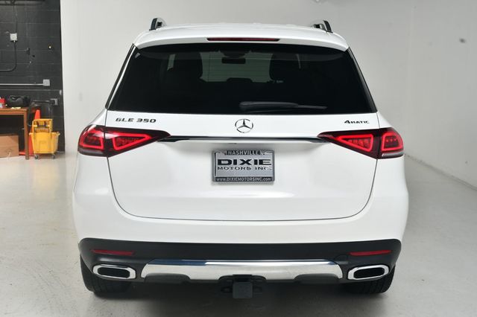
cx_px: 238
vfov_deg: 29.8
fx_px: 596
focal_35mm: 45
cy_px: 158
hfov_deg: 43.6
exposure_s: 1/160
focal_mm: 30
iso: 100
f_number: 13
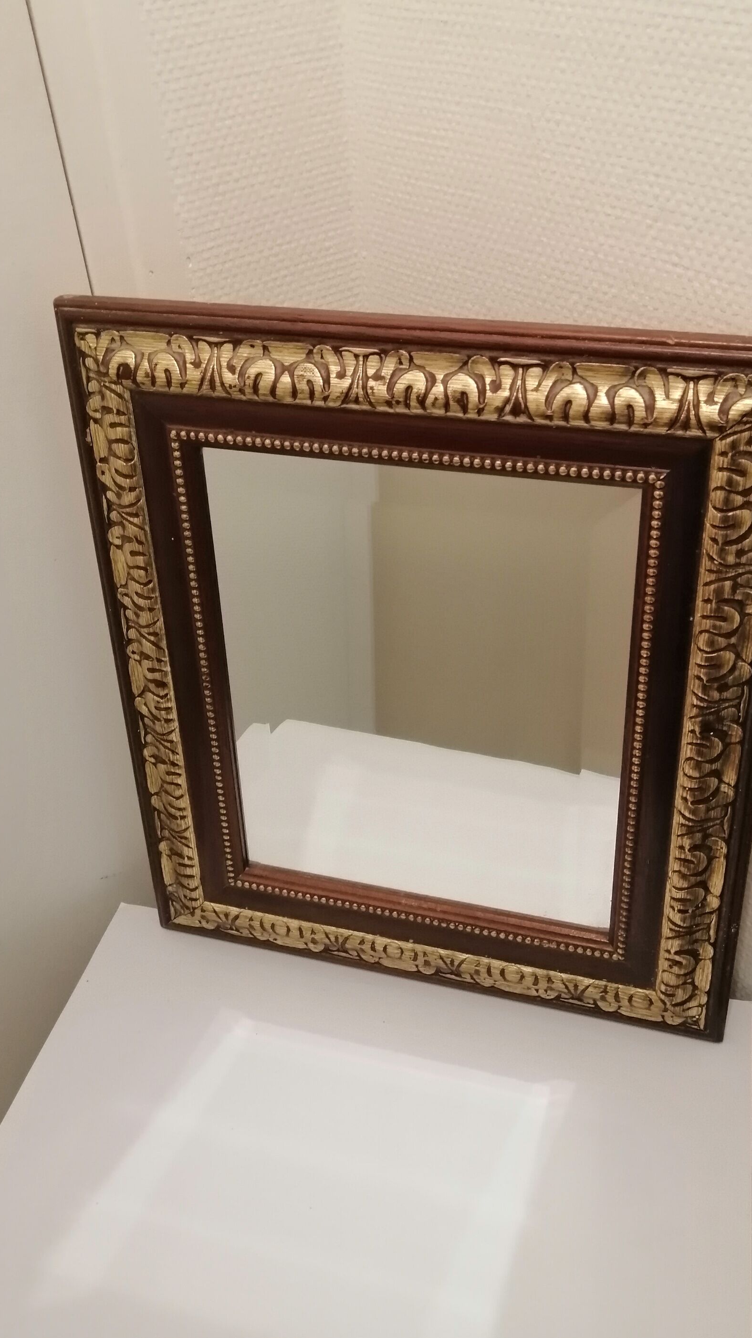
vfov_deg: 59.2
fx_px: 1170
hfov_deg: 35.6
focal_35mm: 33
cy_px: 565
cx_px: 397
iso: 250
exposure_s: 1/33.3
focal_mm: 3.96
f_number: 1.8
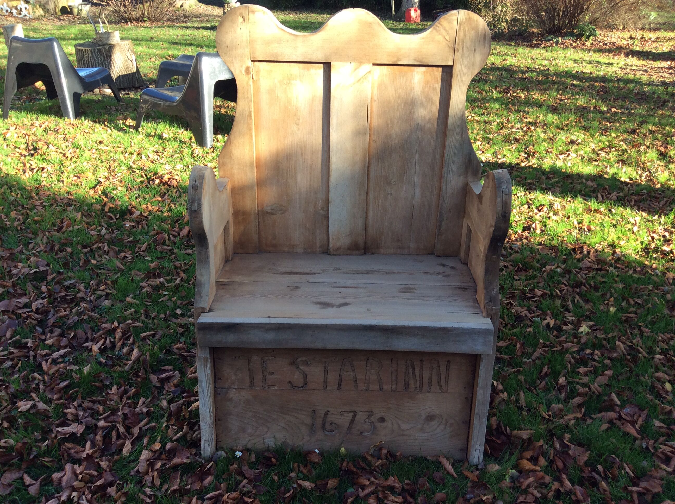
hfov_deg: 56.9
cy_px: 252
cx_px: 338
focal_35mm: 32
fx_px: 623
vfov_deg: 44.1
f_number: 2.4
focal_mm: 3.3
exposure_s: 1/156
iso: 32
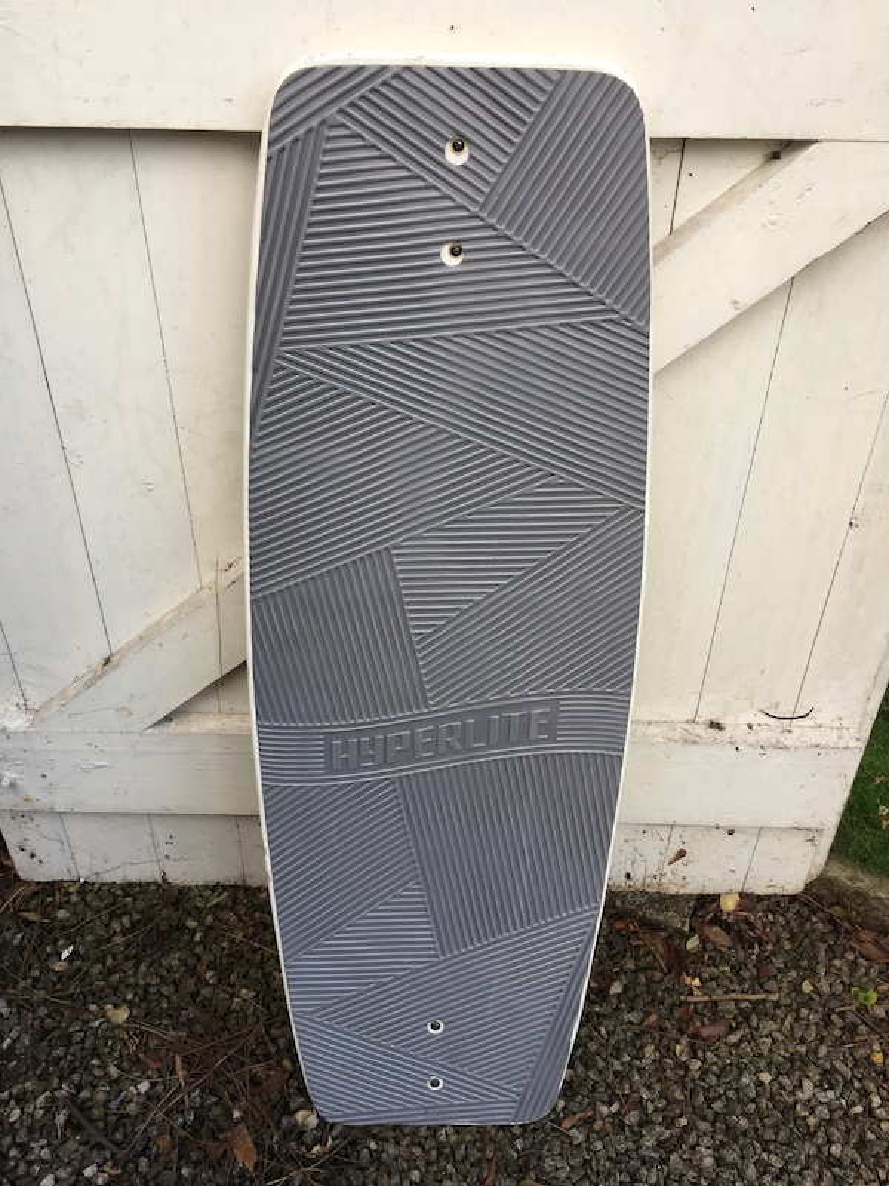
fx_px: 993
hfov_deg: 48.2
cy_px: 593
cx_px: 444
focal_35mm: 29
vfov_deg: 61.7
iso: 32
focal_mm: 4.15
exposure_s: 1/107
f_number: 2.2
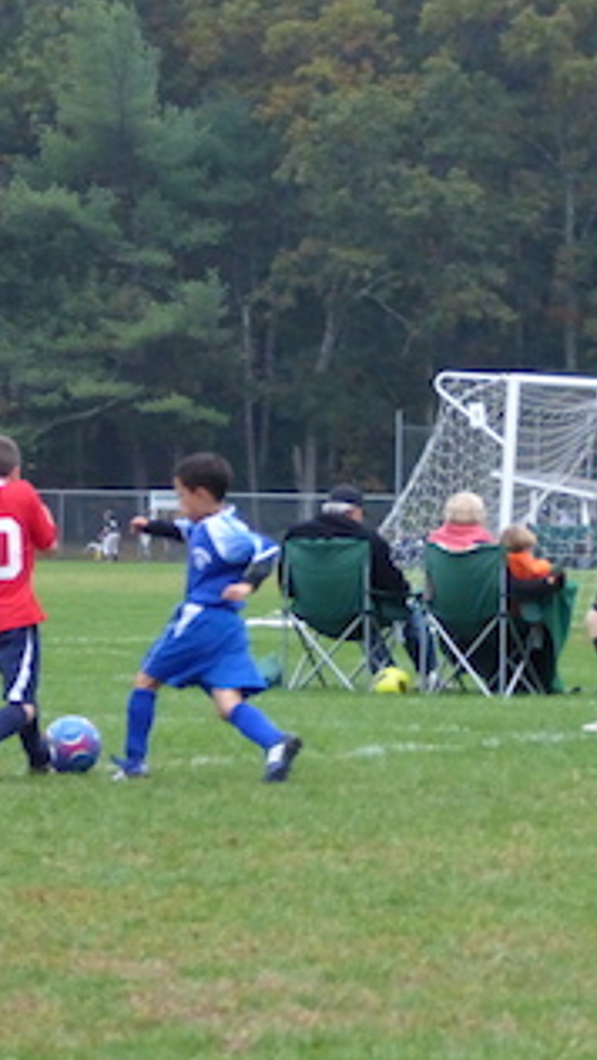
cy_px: 493
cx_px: -92
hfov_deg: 4.1
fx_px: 8265
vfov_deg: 7.3
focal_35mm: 294
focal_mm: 28.7
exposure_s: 1/500
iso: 640
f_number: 2.8
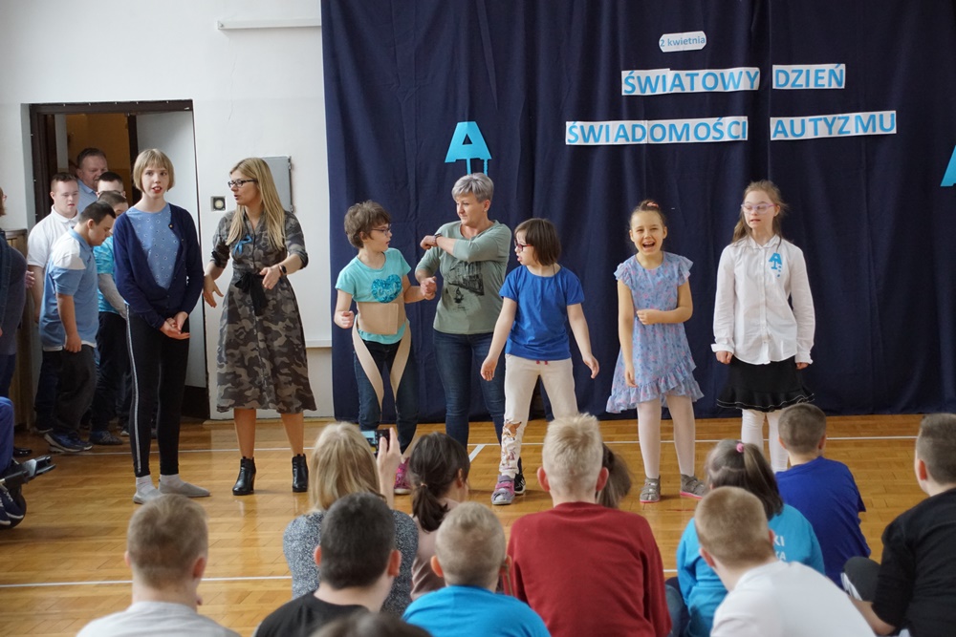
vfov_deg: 16.6
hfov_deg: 24.6
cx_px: 478
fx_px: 2191
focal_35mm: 82
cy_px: 318
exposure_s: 1/160
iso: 2000
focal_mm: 55
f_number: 5
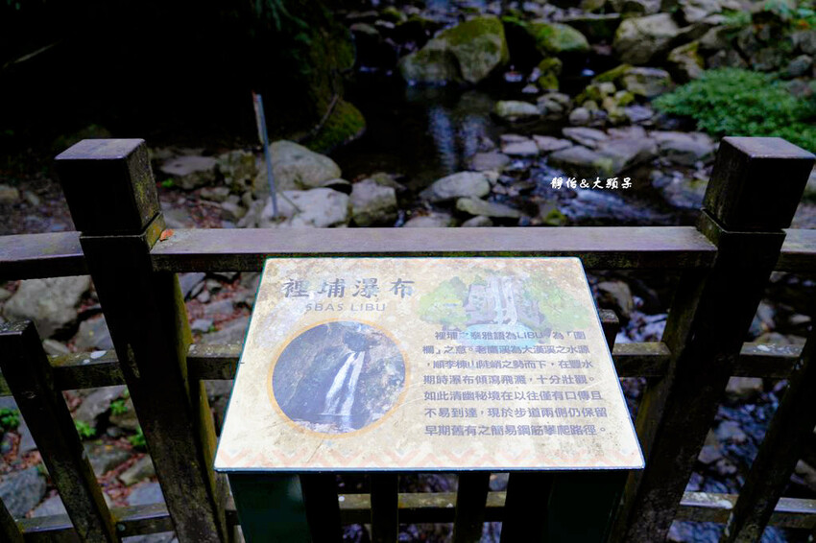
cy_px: 272
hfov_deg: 73.8
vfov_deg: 53.1
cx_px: 408
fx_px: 544
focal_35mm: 24
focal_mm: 24
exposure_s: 1/30
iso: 160
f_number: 4
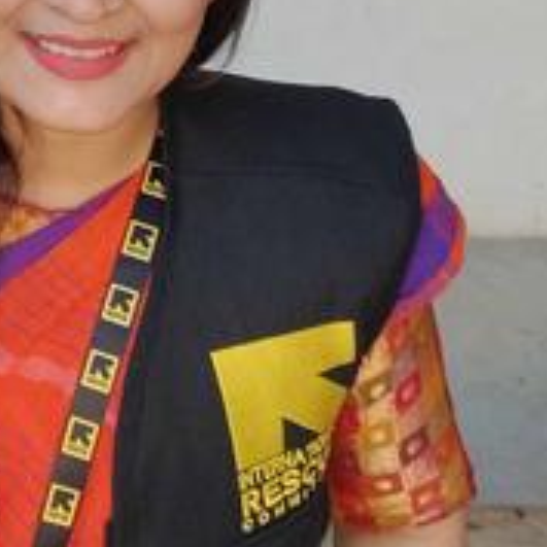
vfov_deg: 24.3
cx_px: -223
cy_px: -117
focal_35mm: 64
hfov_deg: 22.9
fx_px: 1144
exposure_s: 1/50
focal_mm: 3.45
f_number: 2
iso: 125
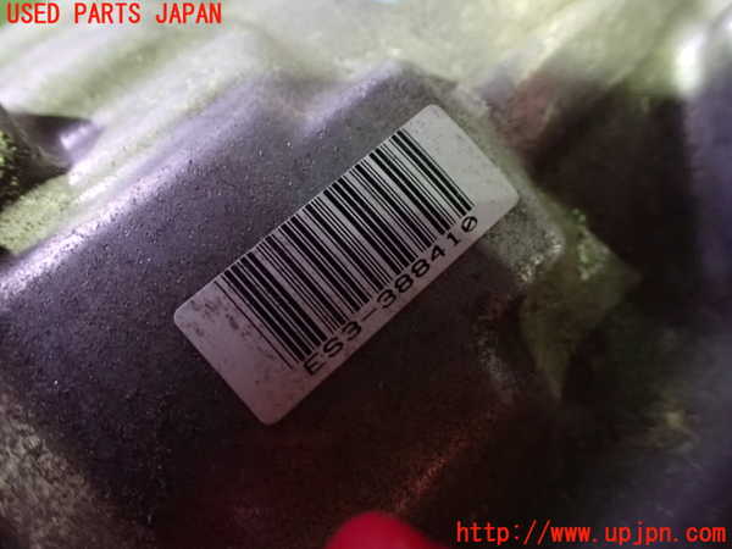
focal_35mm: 30
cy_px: 274
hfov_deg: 60.0
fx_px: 634
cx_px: 366
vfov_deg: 46.8
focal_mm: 5.4
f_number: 2.3
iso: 1600
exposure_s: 1/30
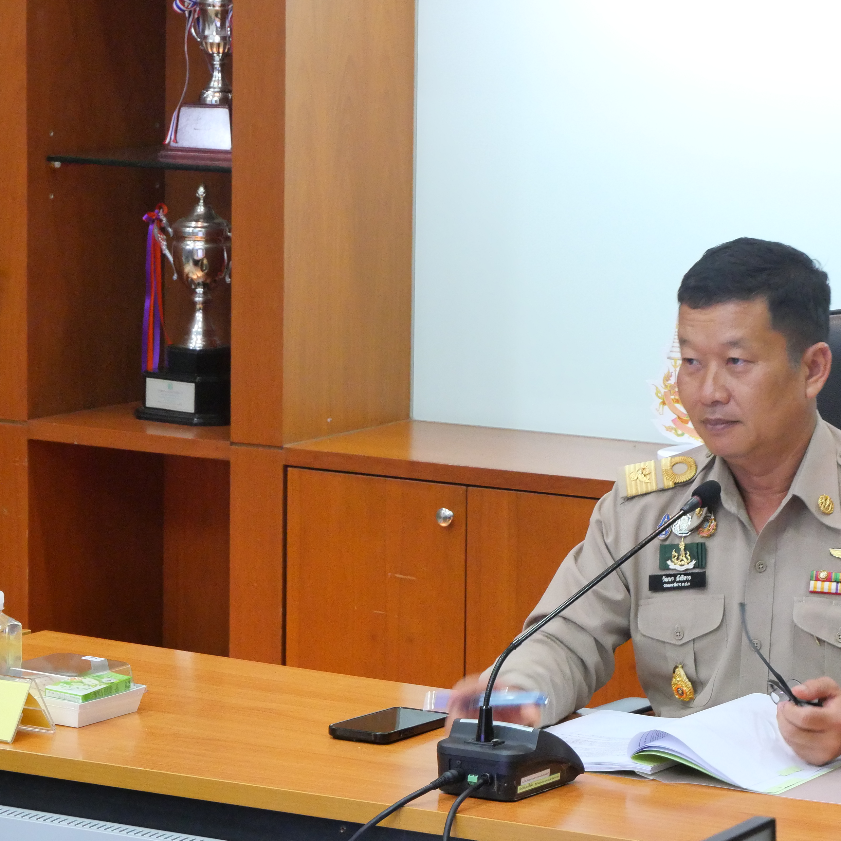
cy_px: 421
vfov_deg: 11.1
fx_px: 4343
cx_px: 604
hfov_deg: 11.0
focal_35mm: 158
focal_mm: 60
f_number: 7.1
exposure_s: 1/30
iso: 3200
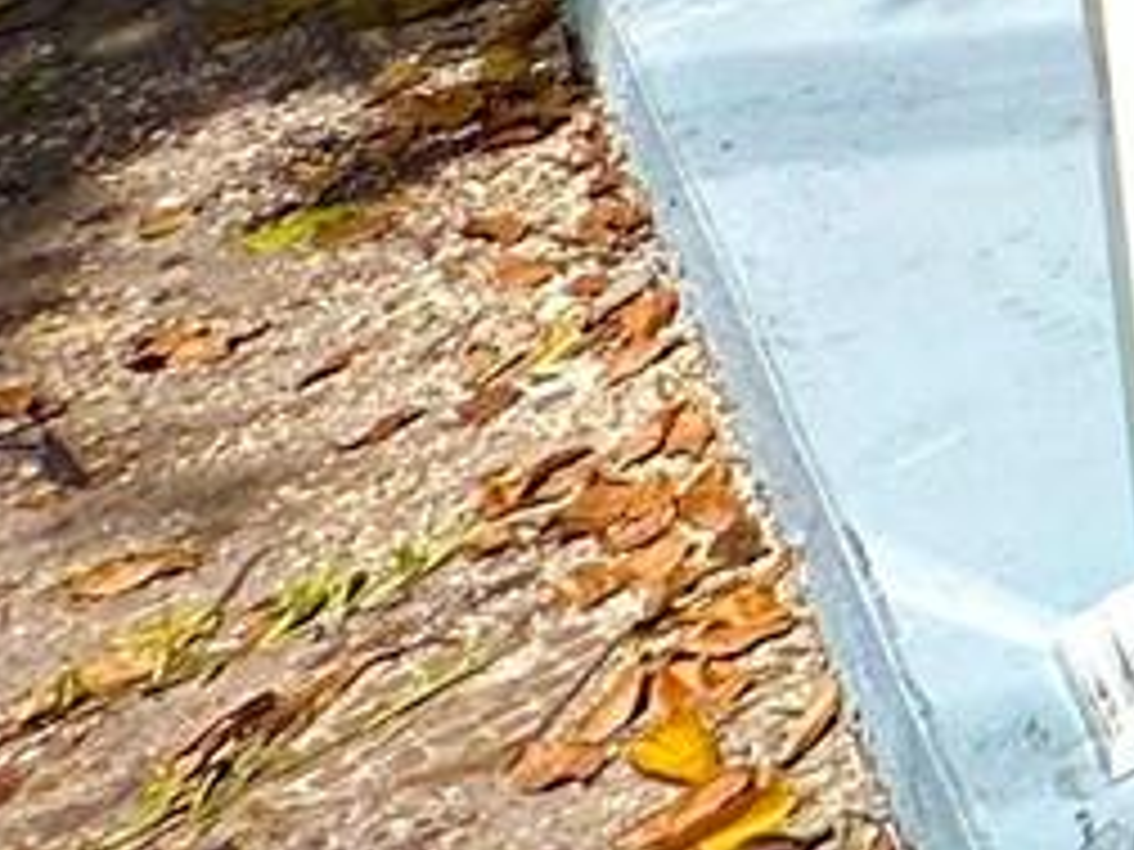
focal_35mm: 89
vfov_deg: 12.5
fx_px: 2916
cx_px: 3344
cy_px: -1268
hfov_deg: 11.8
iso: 40
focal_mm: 2.22
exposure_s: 1/725
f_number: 2.2
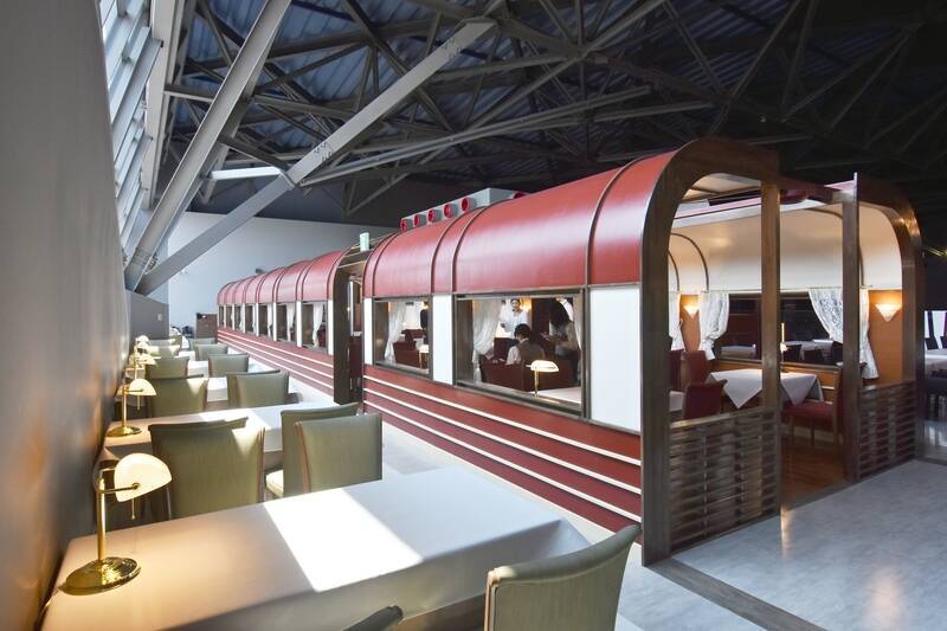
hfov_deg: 85.4
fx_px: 513
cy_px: 316
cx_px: 474
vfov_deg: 63.2
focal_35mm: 20
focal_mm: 13
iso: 500
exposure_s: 1/80
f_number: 9
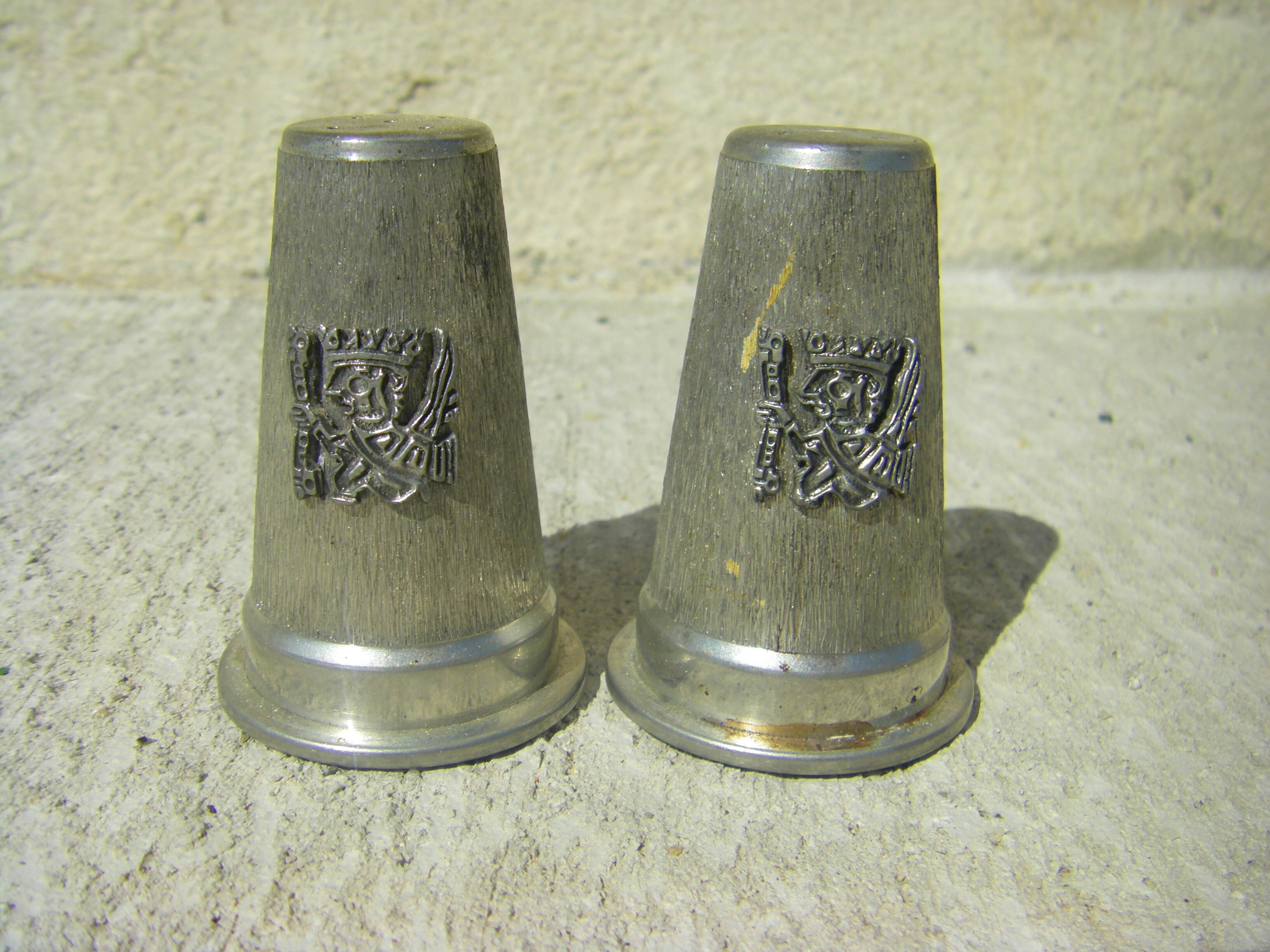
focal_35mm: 38
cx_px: 635
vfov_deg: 37.7
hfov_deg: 49.0
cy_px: 476
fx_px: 1394
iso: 64
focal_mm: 6.3
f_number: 7
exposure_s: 1/400
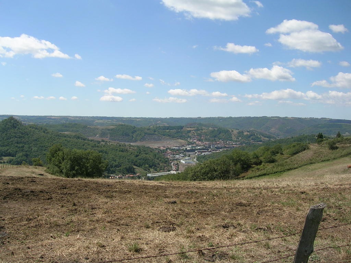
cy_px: 132
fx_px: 355
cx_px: 176
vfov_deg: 40.7
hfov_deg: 52.6
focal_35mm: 35
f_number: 4.8
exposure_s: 1/500
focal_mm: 5.4
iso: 50
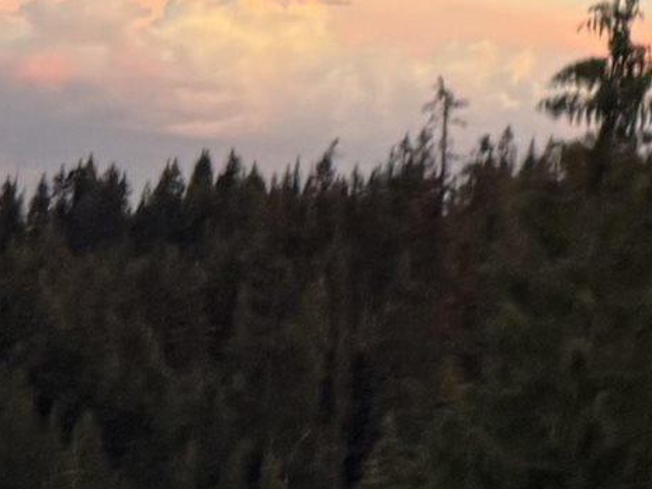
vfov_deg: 9.0
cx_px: 1745
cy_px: -326
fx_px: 2995
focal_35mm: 159
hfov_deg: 10.2
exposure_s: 1/67
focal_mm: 6.76
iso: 200
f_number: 1.78
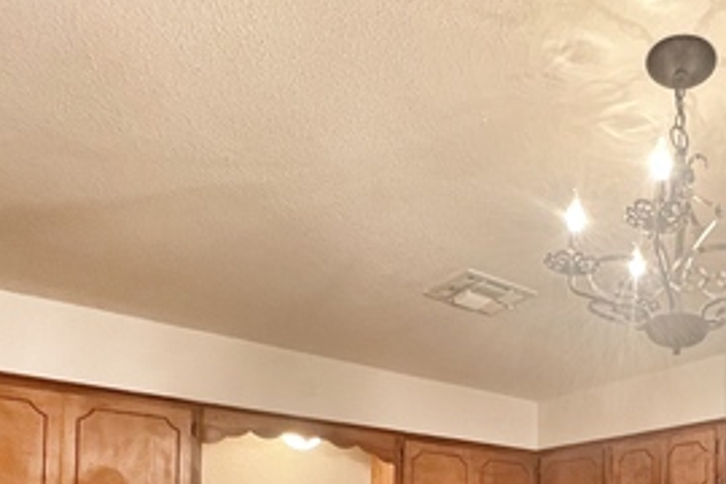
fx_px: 645
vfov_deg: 34.9
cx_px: 624
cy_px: 540
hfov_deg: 53.0
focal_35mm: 32
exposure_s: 1/60
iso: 250
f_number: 1.8
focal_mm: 1.57
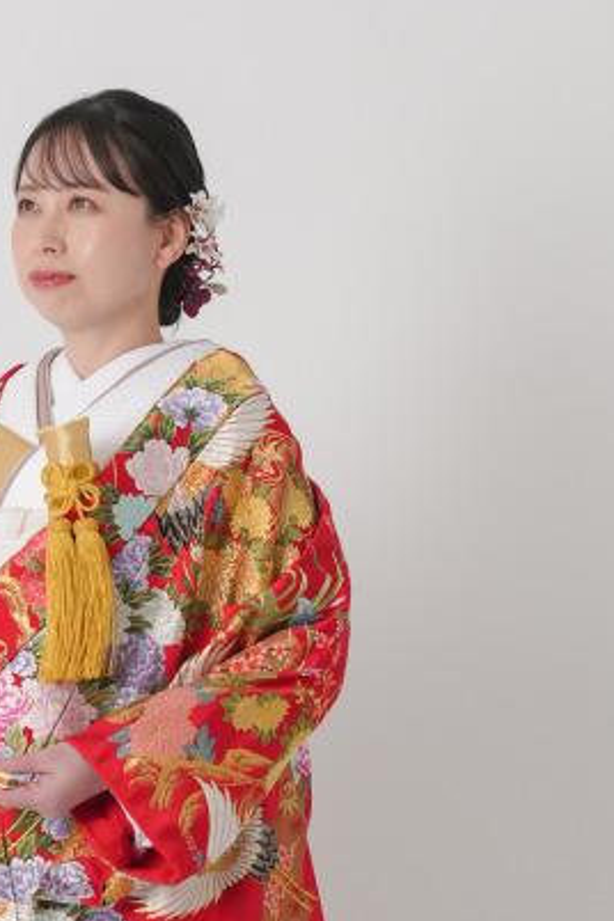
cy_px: 653
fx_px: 5346
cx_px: 131
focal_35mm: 209
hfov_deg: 6.6
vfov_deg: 9.8
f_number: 4
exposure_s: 1/125
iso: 200
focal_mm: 70
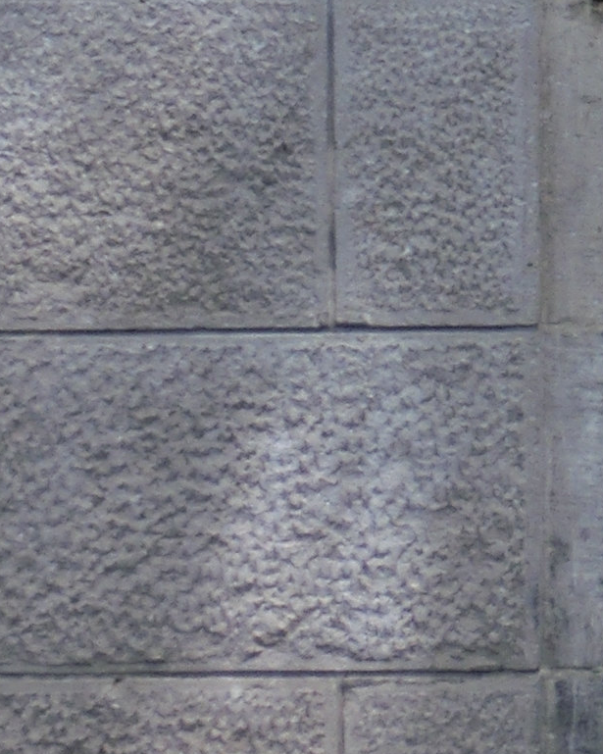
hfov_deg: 3.0
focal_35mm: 503
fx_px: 11223
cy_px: -467
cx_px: 1417
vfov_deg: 3.8
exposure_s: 1/40
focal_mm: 15.16
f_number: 5
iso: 80
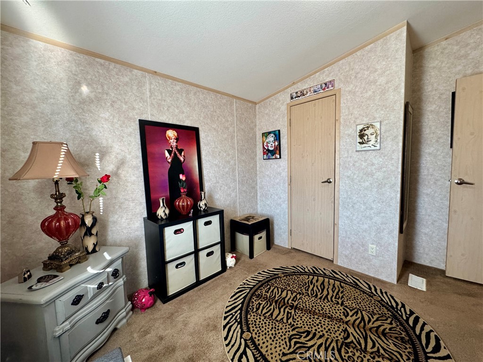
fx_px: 195
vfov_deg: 85.7
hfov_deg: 102.1
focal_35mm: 14
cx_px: 242
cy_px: 181
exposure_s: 1/99
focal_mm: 2.22
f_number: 2.2
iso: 320
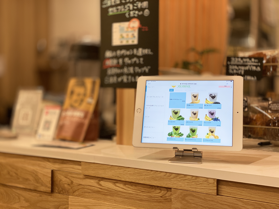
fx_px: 419
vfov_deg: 28.0
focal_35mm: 52
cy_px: 104
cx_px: 140
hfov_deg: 36.8
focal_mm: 6
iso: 125
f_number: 2
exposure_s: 1/40
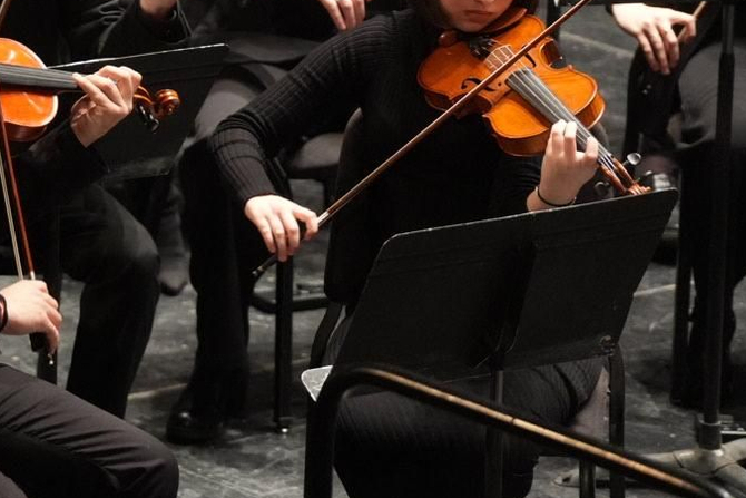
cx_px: -121
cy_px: 191
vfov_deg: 2.9
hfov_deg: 4.3
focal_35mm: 478
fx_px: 9907
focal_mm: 200
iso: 6400
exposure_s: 1/250
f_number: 4
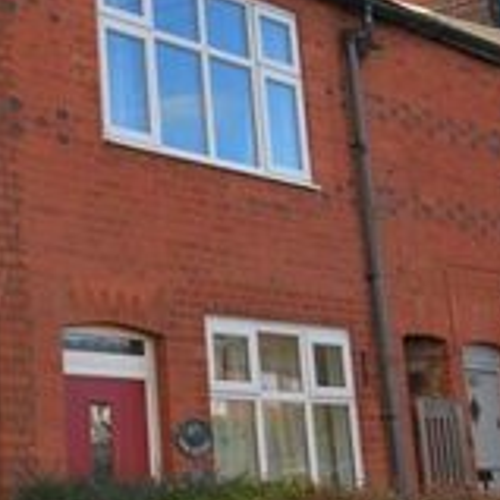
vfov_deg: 23.7
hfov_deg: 22.5
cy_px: 200
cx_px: -38
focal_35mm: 73
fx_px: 1191
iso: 200
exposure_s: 1/250
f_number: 7.1
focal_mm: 13
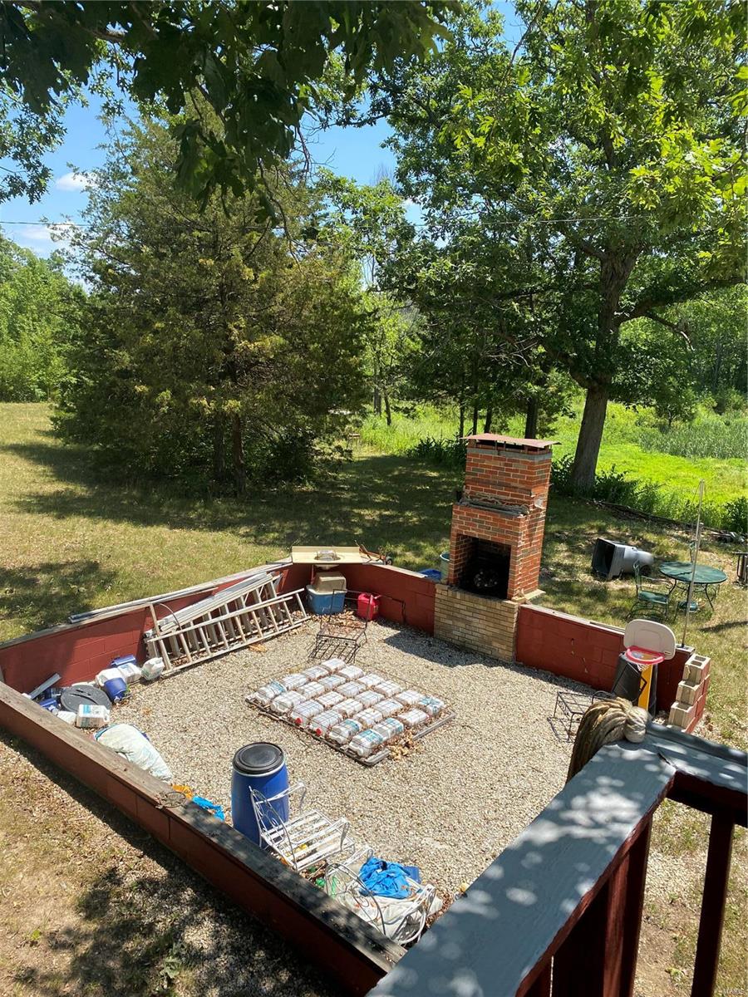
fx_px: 749
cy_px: 498
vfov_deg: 67.3
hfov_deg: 53.1
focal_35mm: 26
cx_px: 374
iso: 32
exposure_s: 1/1484
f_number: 1.8
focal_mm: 4.25
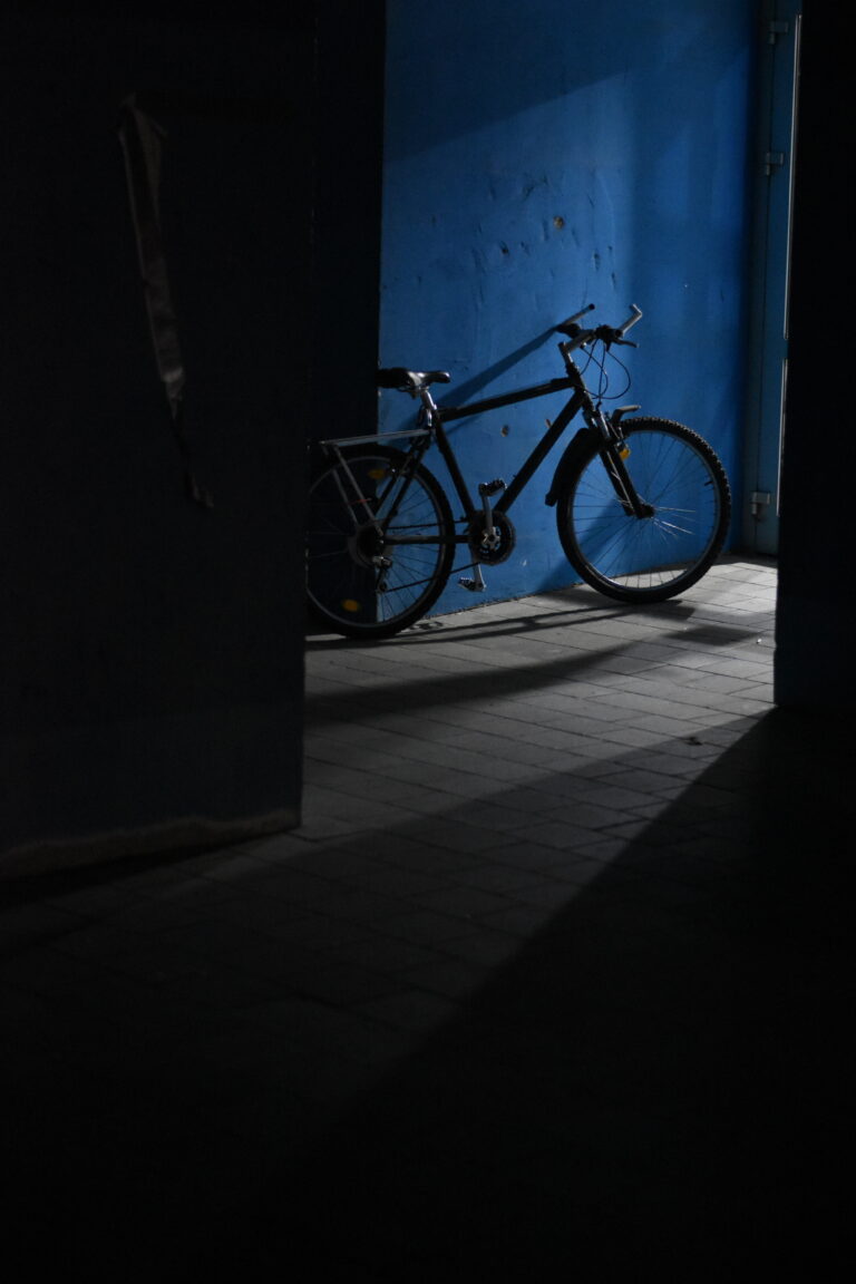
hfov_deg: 18.2
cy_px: 642
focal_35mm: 75
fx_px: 2675
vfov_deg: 27.0
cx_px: 428
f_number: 1.8
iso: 4000
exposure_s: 1/100
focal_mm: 50
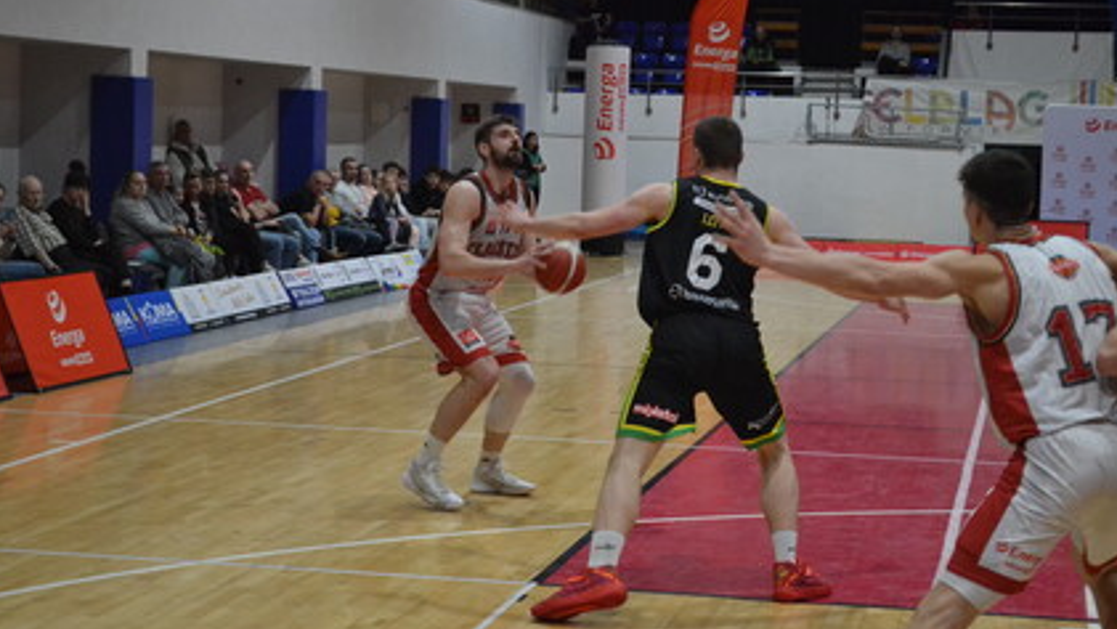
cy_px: 313
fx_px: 2593
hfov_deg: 24.3
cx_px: 560
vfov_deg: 13.8
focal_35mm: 88
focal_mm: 55
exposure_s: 1/200
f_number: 5.6
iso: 3200
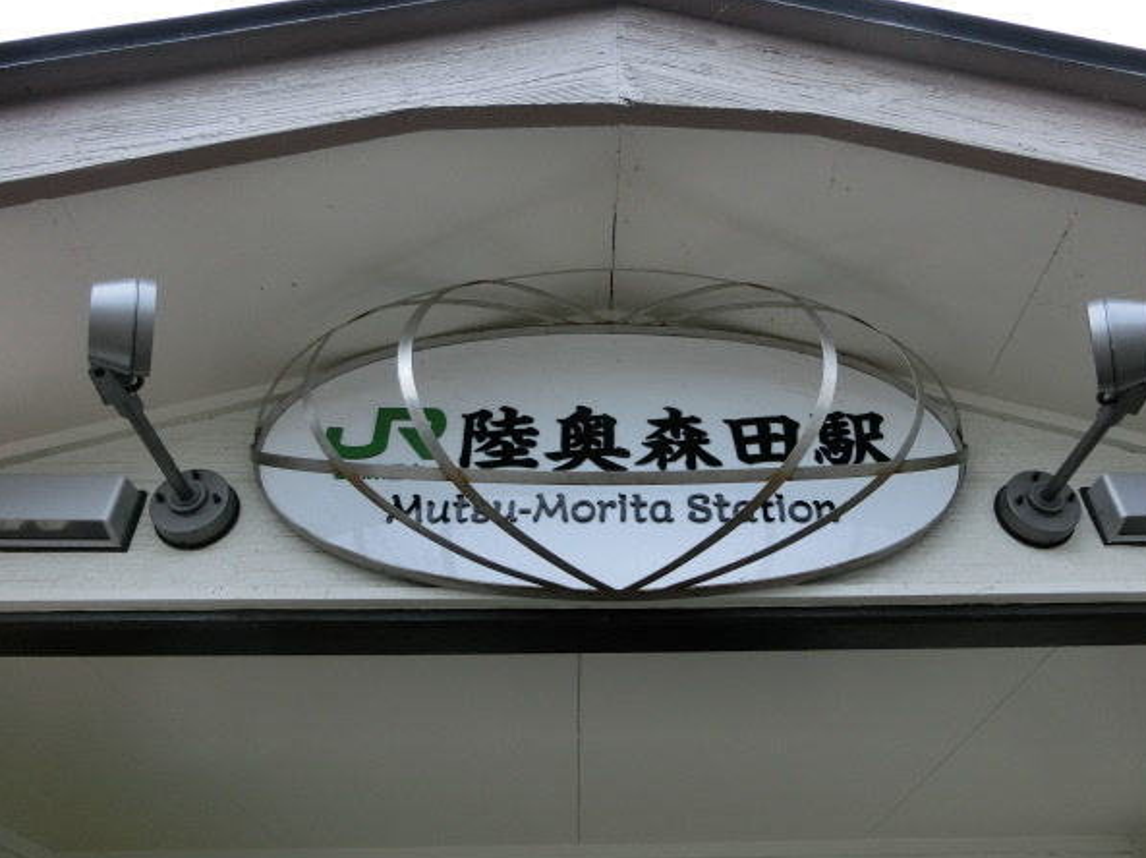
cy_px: 429
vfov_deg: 51.3
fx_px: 893
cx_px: 616
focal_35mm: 27
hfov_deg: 65.3
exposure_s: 1/250
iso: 80
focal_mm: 4.5
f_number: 3.5
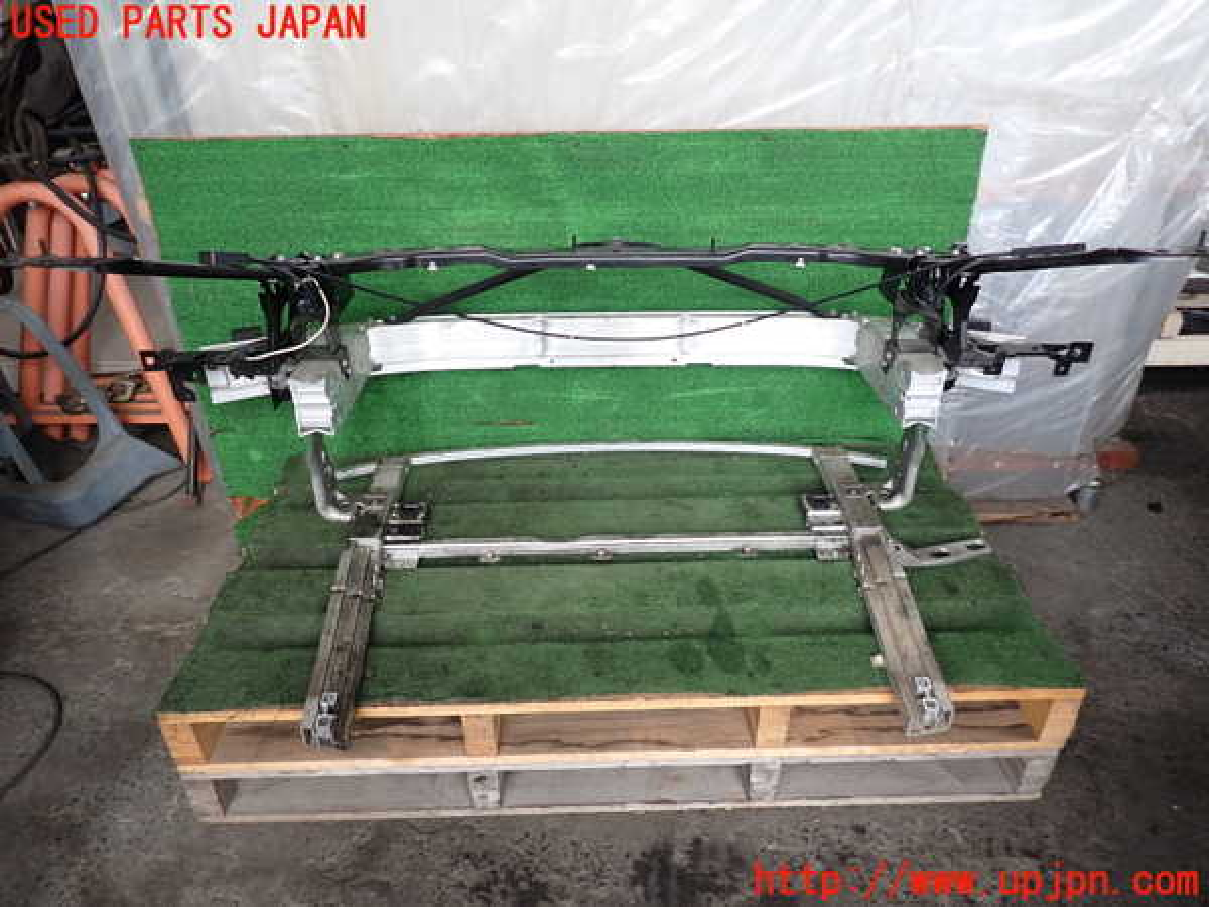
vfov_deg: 54.9
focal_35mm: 25
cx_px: 604
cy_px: 454
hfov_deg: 69.4
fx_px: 873
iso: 100
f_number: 2
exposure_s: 1/200
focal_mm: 4.5
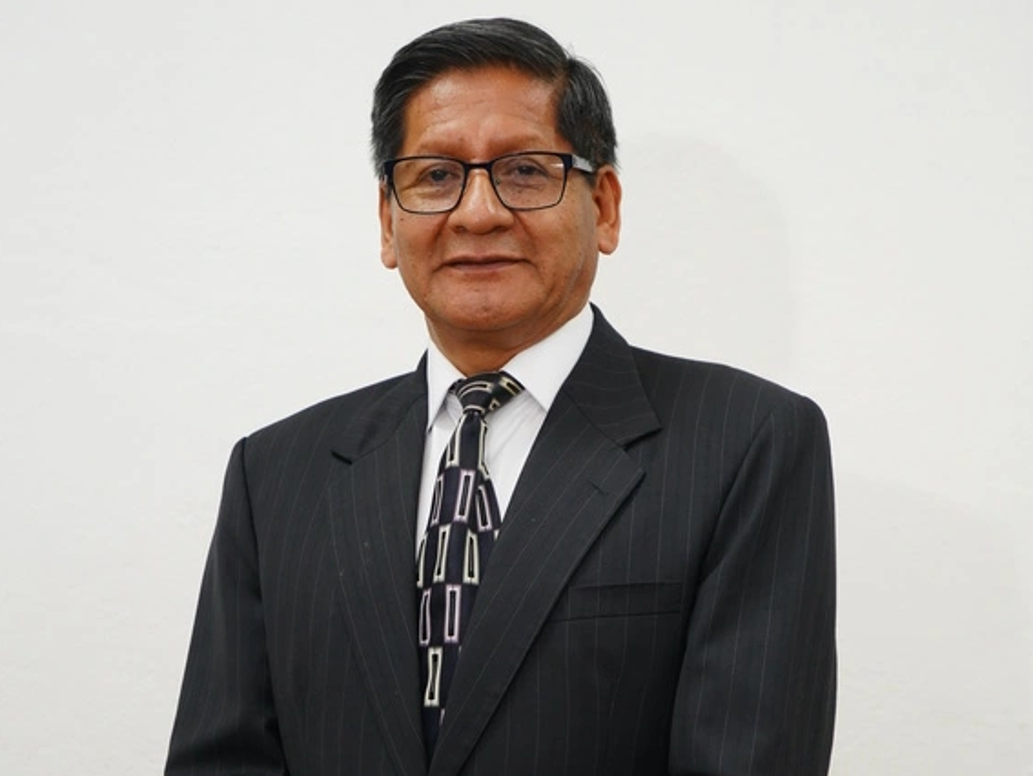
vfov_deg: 14.5
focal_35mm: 102
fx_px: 3046
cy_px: 434
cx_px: 516
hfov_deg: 19.2
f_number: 5.6
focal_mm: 70
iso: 1250
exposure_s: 1/125
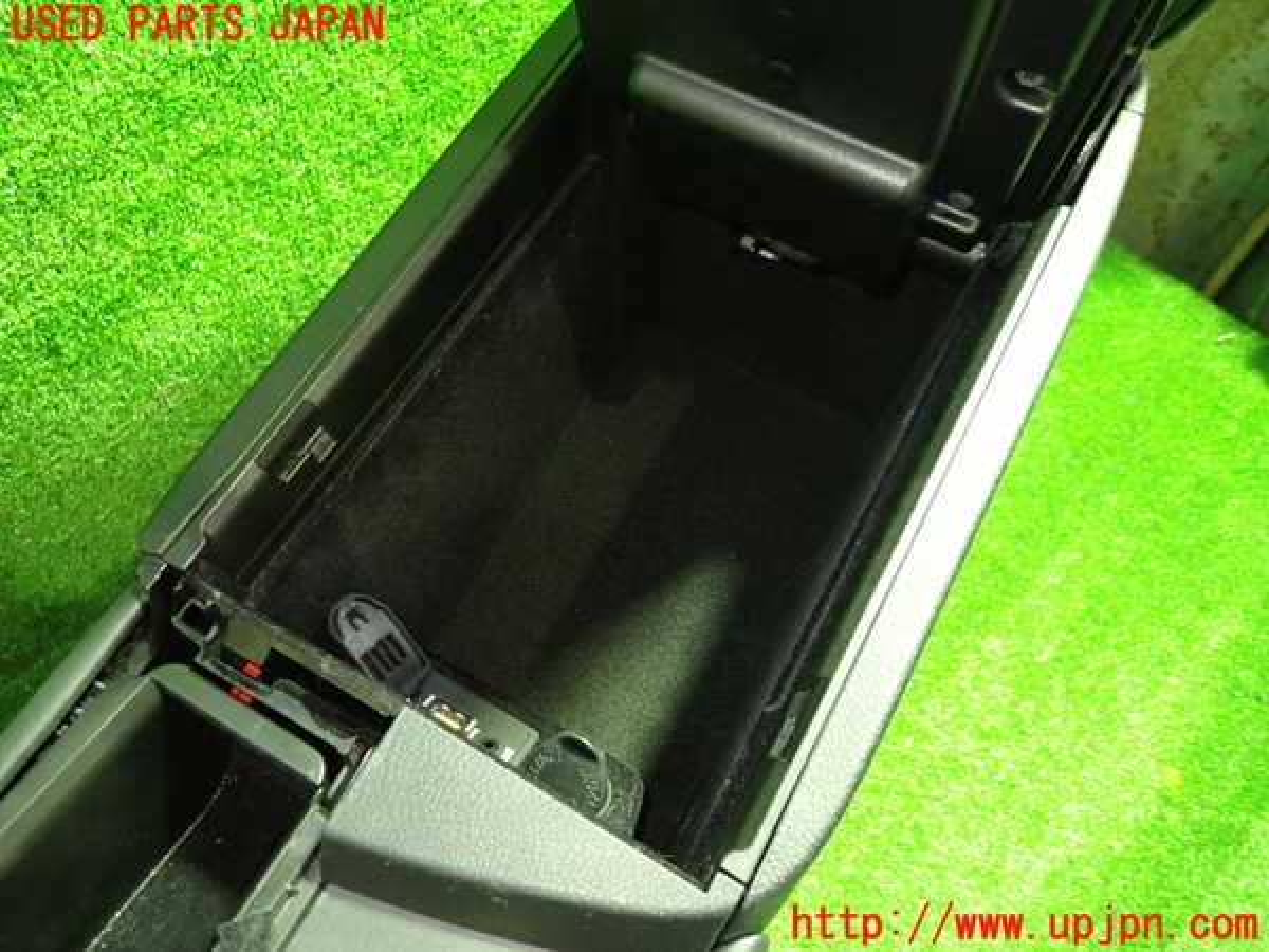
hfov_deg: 69.4
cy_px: 476
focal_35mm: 25
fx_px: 916
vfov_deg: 54.9
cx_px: 634
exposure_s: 1/25
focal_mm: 4.5
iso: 800
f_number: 2
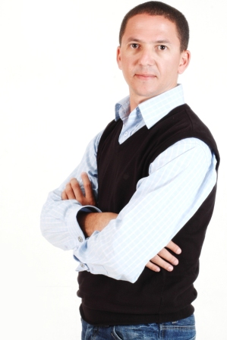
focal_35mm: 93
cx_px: 114
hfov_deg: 14.7
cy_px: 170
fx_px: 879
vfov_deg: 21.9
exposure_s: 1/500
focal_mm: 62
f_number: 11
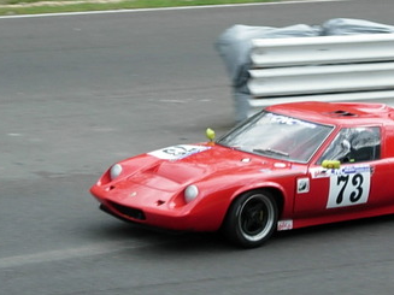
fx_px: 2515
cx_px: 254
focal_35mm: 221
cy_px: 114
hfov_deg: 9.0
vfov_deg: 6.7
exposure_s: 1/209
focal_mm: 23.4
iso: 64
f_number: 4.9
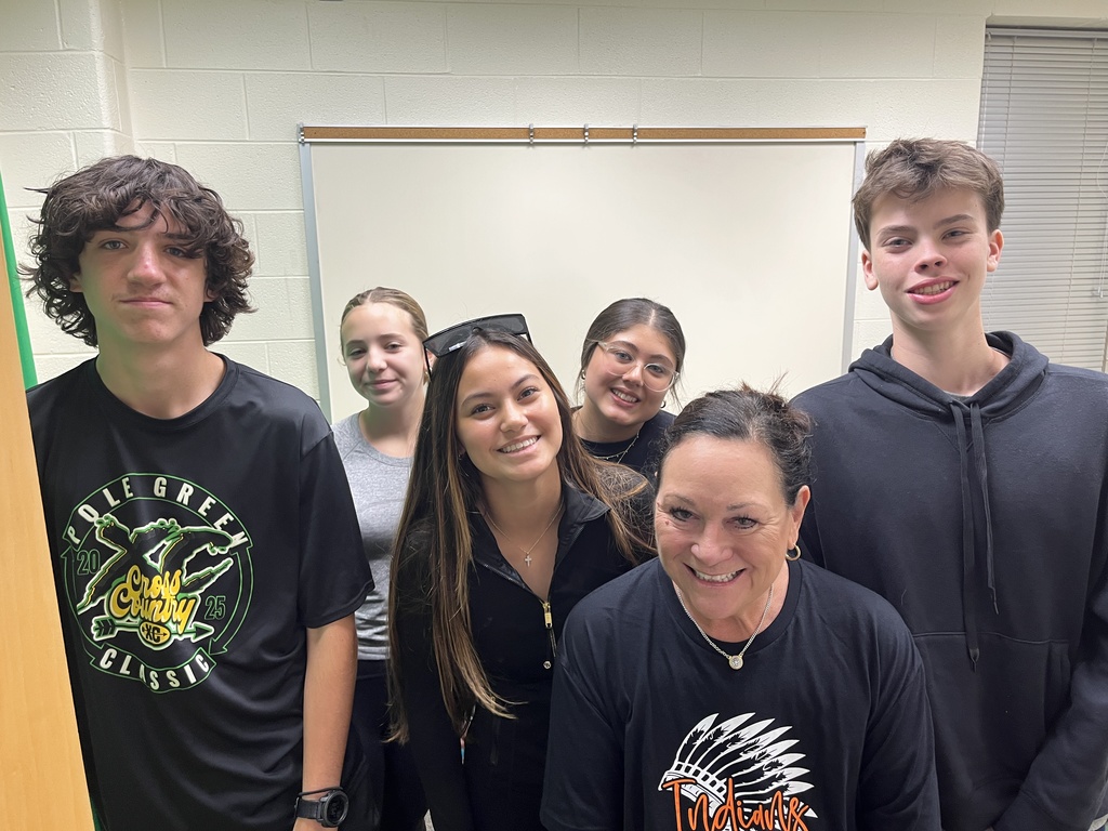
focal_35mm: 26
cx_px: 554
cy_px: 416
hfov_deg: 67.3
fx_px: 832
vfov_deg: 53.1
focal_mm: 5.1
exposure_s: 1/60
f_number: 1.6
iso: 100
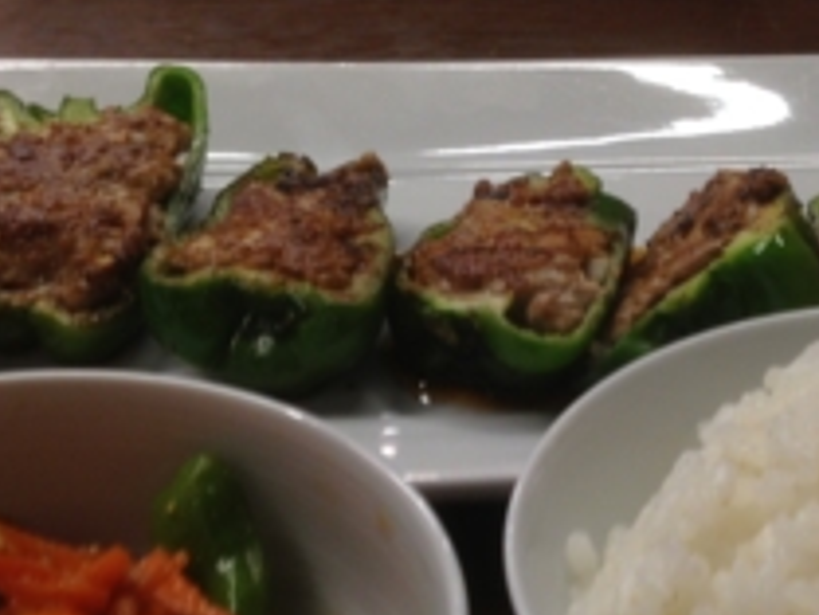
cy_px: 441
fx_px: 1870
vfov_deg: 18.6
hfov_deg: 24.6
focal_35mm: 79
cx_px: 529
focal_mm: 4.13
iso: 50
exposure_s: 1/30
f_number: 2.4
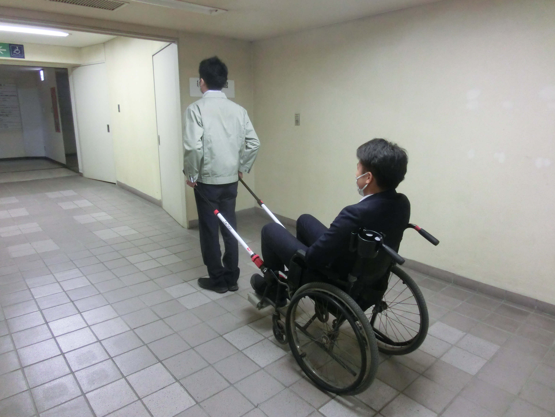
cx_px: 278
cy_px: 208
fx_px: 385
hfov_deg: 71.6
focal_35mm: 24
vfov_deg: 56.8
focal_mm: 4.24
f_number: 3
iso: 800
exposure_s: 1/30
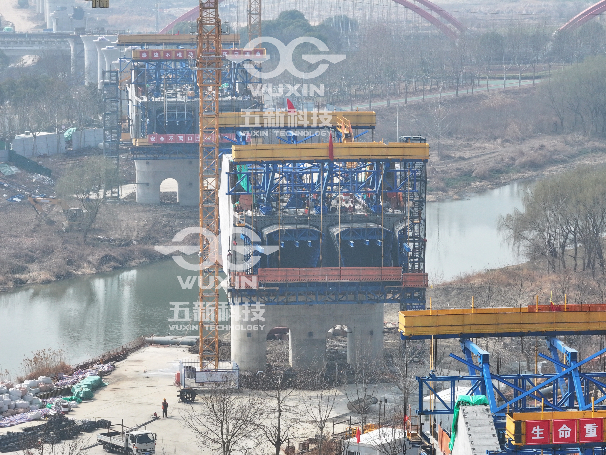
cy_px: 228
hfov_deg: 11.9
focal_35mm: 166
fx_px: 2906
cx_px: 303
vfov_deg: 8.9
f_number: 3.4
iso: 110
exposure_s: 1/640
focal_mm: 30.71
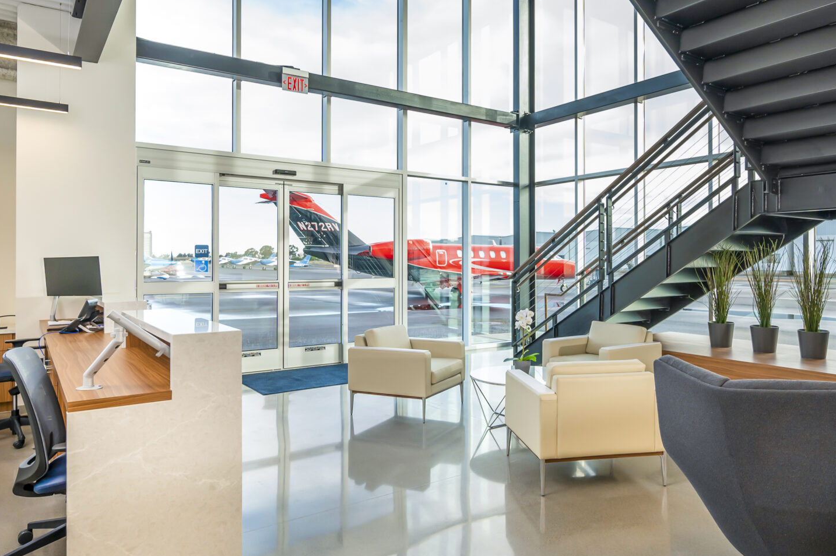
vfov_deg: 51.0
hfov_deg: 71.2
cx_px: 474
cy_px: 235
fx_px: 580
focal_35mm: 25
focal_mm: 14
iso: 320
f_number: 6.3
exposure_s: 1/40
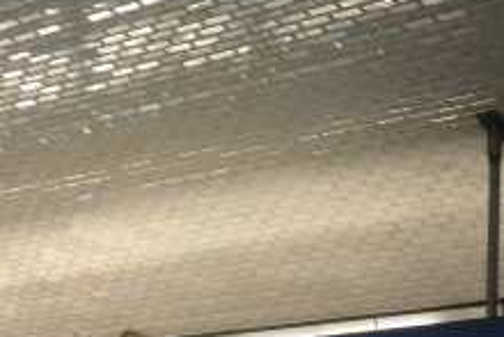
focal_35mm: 112
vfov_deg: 11.8
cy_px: 481
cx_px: -220
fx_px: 1569
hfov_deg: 16.8
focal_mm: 6.5
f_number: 3.1
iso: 250
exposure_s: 1/50
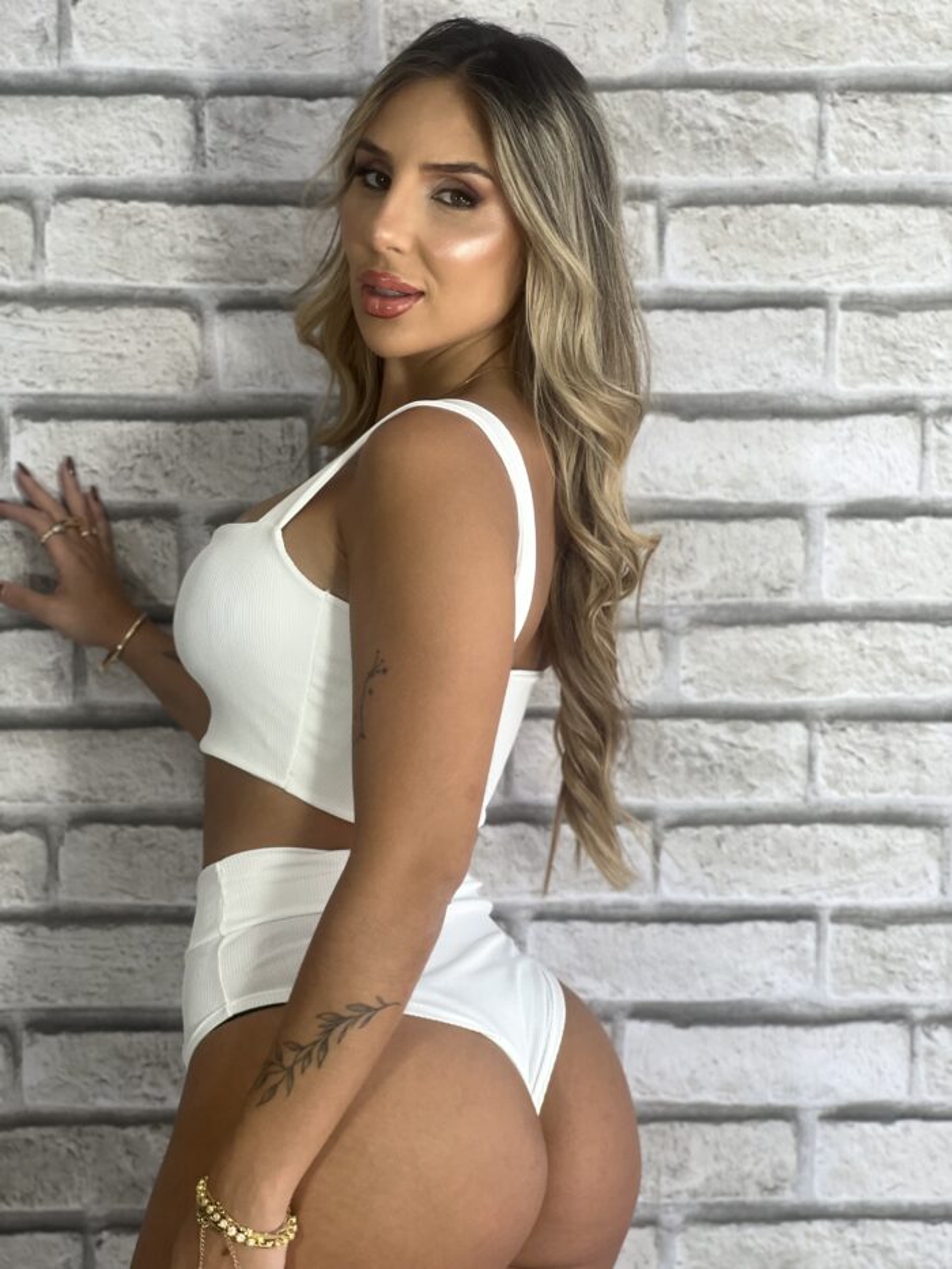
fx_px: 2823
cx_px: 476
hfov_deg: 19.1
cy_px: 634
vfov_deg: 25.3
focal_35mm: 77
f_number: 2.8
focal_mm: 9
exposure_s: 1/120
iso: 100
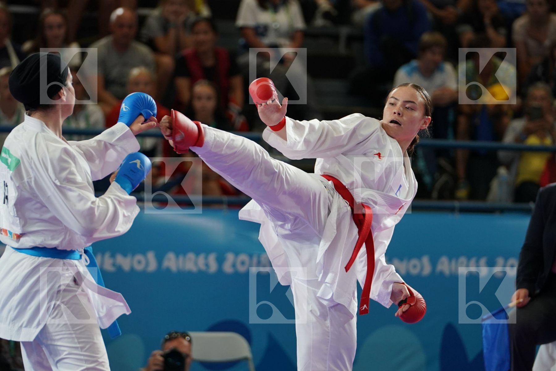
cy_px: 186
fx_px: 3753
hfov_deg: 8.5
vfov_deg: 5.7
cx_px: 278
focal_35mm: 243
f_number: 2.8
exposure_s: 1/1000
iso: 1250
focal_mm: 162
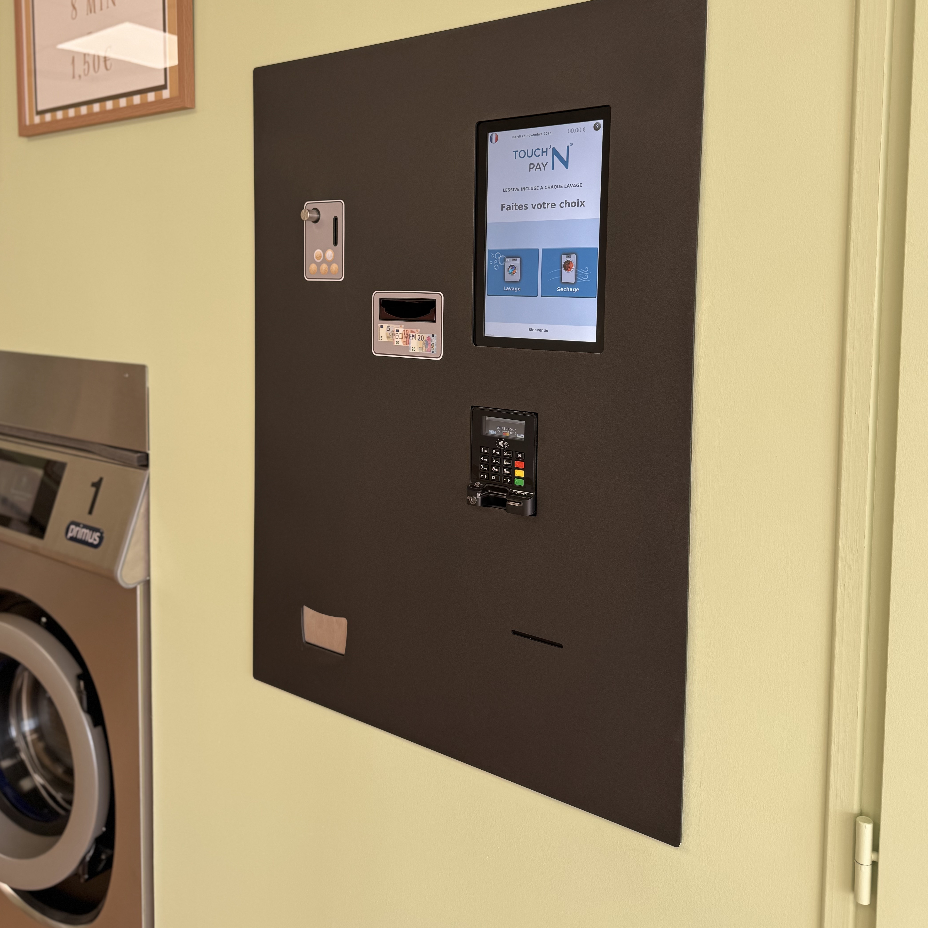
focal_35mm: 29
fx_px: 880
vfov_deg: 54.9
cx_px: 458
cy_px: 341
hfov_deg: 55.6
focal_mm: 6.76
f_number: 1.78
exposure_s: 1/121
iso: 64
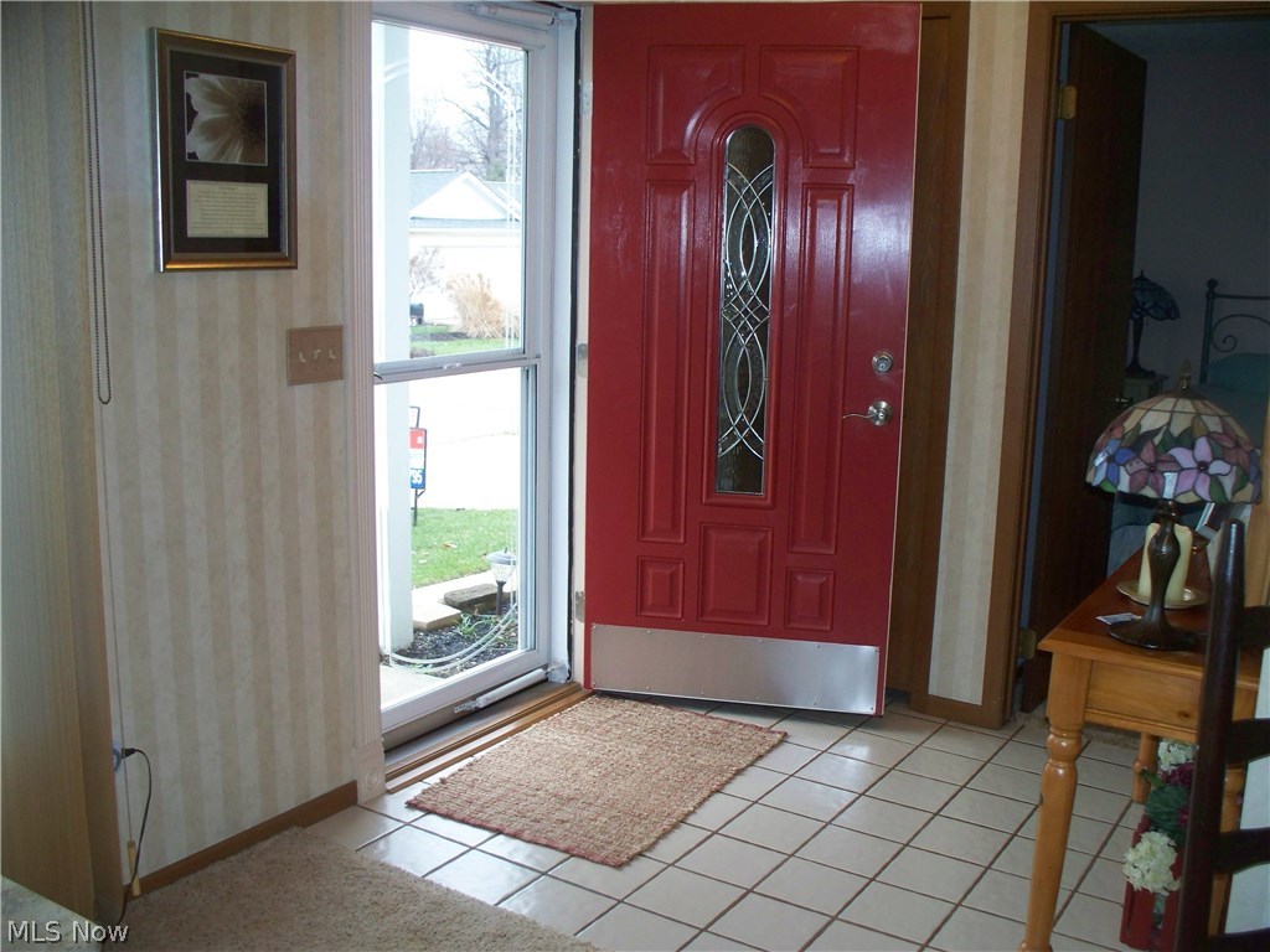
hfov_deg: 51.4
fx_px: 1321
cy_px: 476
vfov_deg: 39.7
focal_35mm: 36
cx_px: 635
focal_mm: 7.54
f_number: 2.8
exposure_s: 1/50
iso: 200
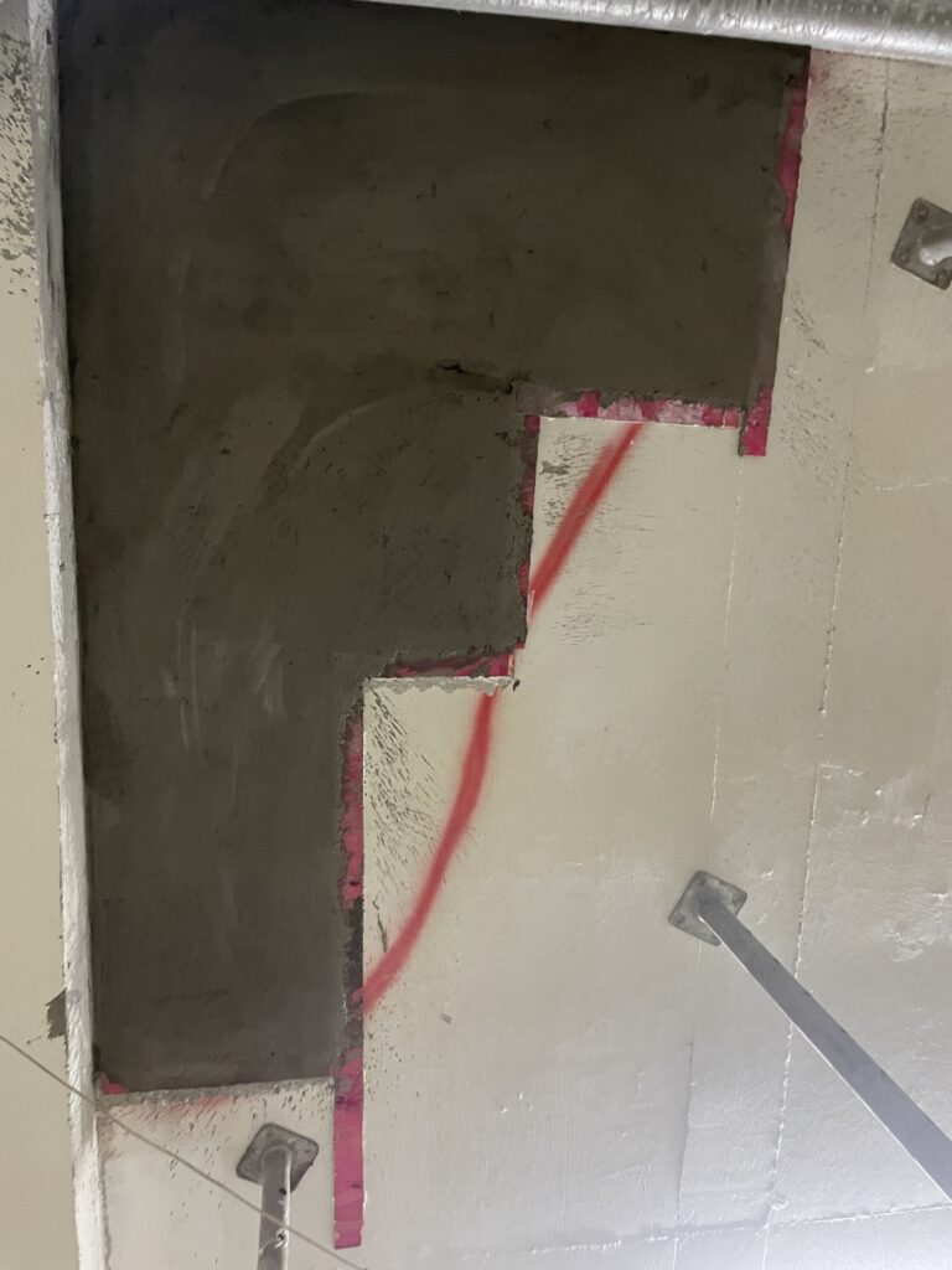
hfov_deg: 53.1
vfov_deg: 67.3
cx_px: 476
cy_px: 635
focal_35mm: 26
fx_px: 953
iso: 500
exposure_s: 1/30
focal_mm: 4.2
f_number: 1.6
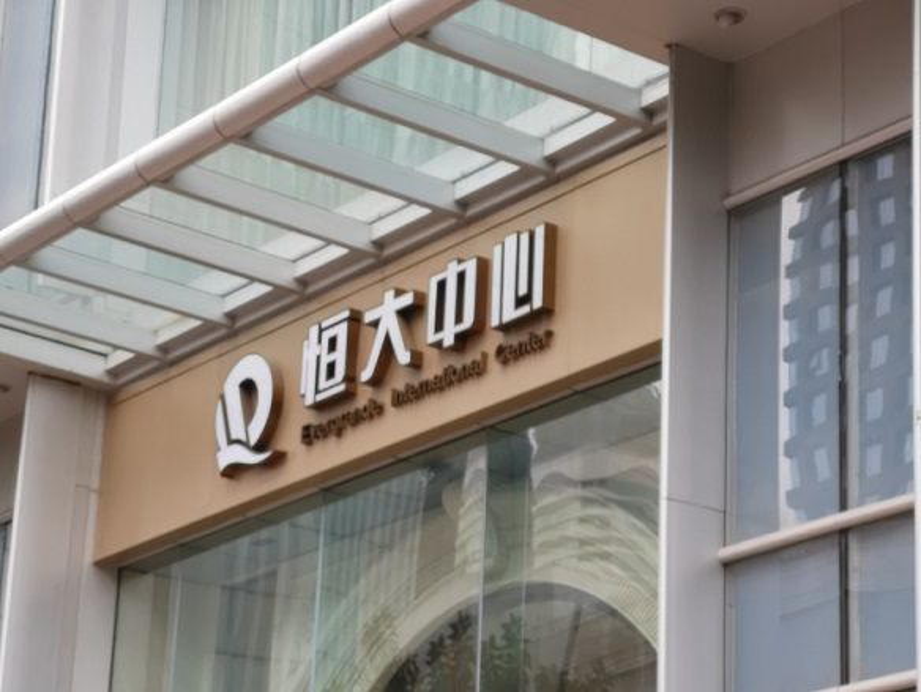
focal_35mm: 113
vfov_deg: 13.1
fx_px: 3009
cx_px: 460
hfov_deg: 17.4
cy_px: 346
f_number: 2.4
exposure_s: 1/50
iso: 64
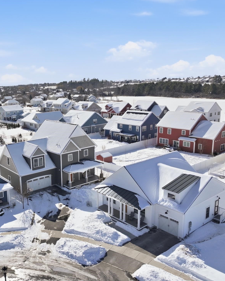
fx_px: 266
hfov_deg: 44.1
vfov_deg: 55.7
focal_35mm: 32
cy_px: 142
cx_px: 53
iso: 210
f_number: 2.8
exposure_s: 1/6400
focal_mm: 12.3
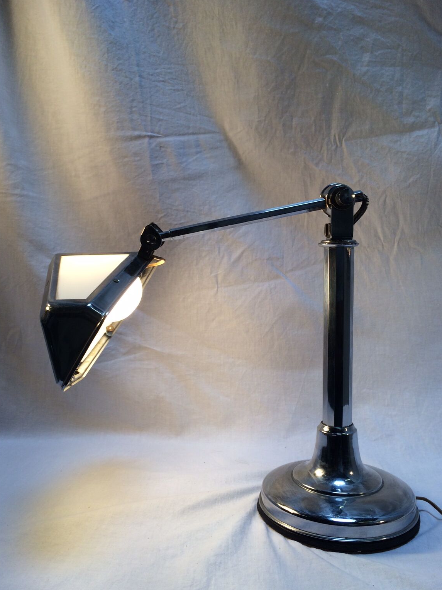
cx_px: 219
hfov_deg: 45.4
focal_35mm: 31
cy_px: 301
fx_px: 528
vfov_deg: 58.4
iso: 32
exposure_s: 1/173
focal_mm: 4.15
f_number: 2.2
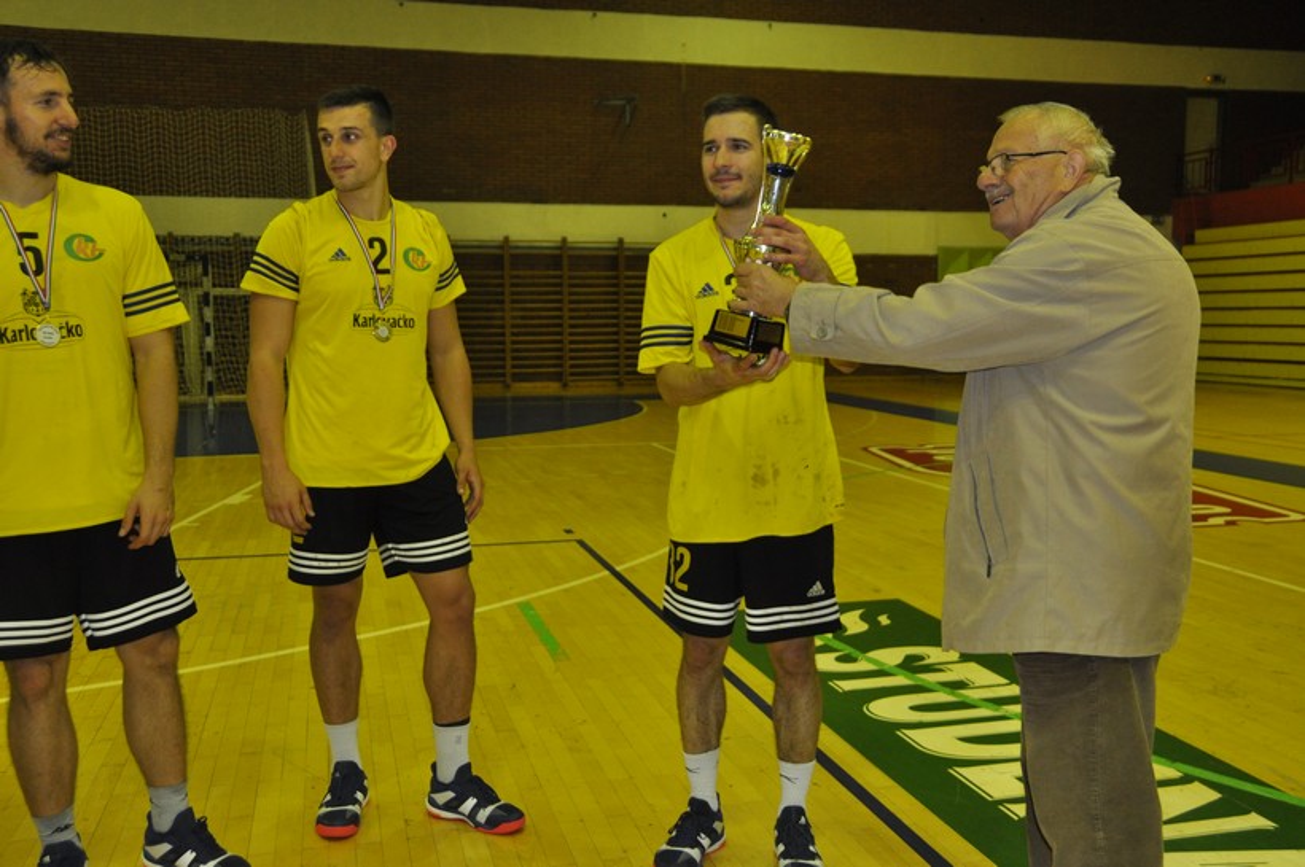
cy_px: 434
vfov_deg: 36.8
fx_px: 1304
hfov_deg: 53.2
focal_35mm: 36
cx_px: 652
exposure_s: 1/60
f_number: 3.8
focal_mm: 24
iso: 800
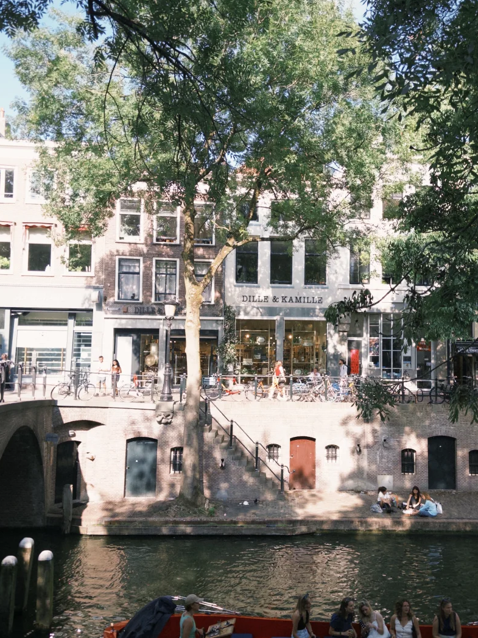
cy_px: 313
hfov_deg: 42.7
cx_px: 288
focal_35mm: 33
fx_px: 608
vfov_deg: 55.4
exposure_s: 1/2410
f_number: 1.78
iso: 80
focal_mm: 6.86
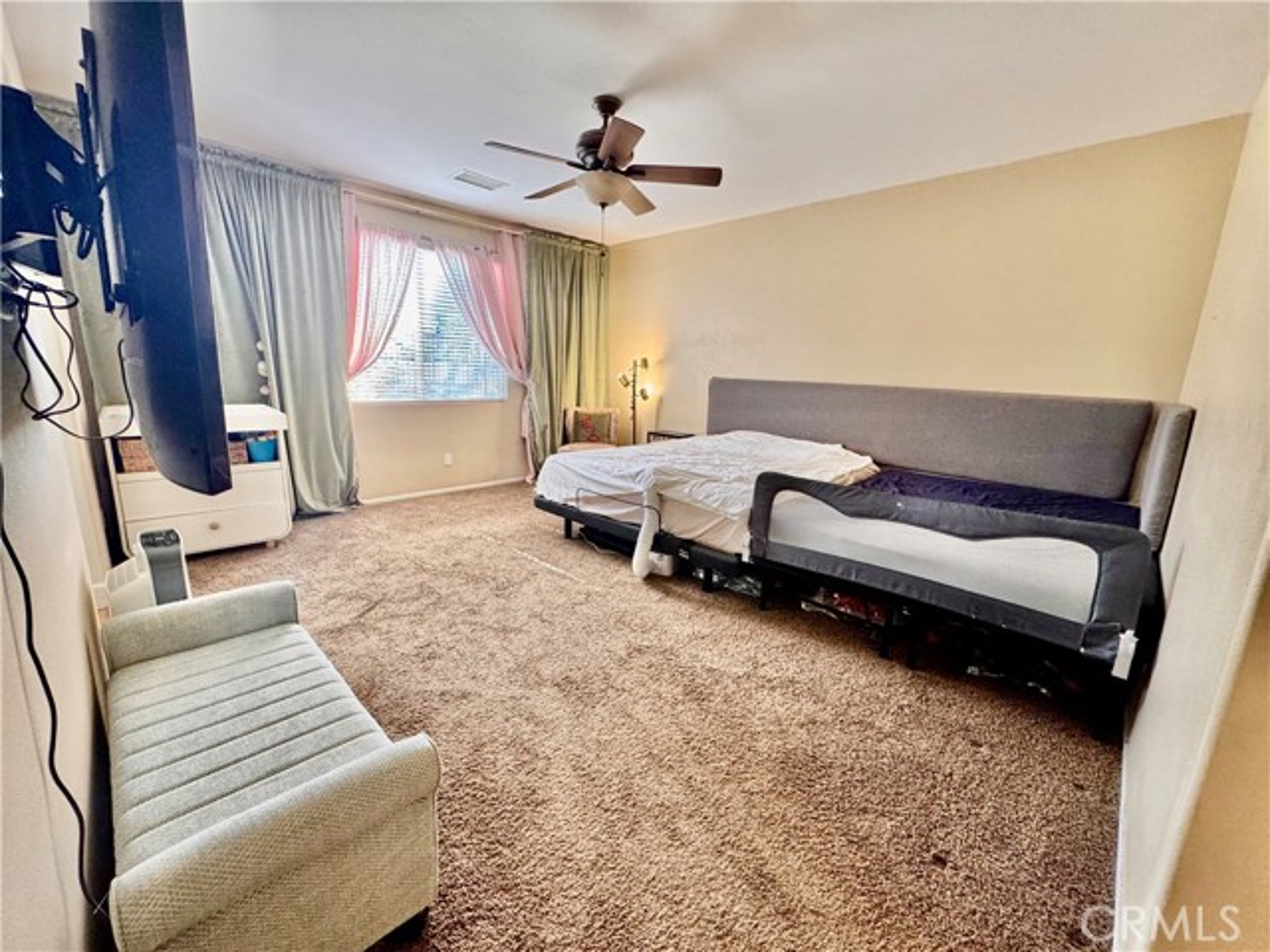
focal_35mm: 14
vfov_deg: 85.7
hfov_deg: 102.1
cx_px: 635
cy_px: 476
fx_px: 514
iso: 250
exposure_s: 1/120
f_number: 2.2
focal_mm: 2.22
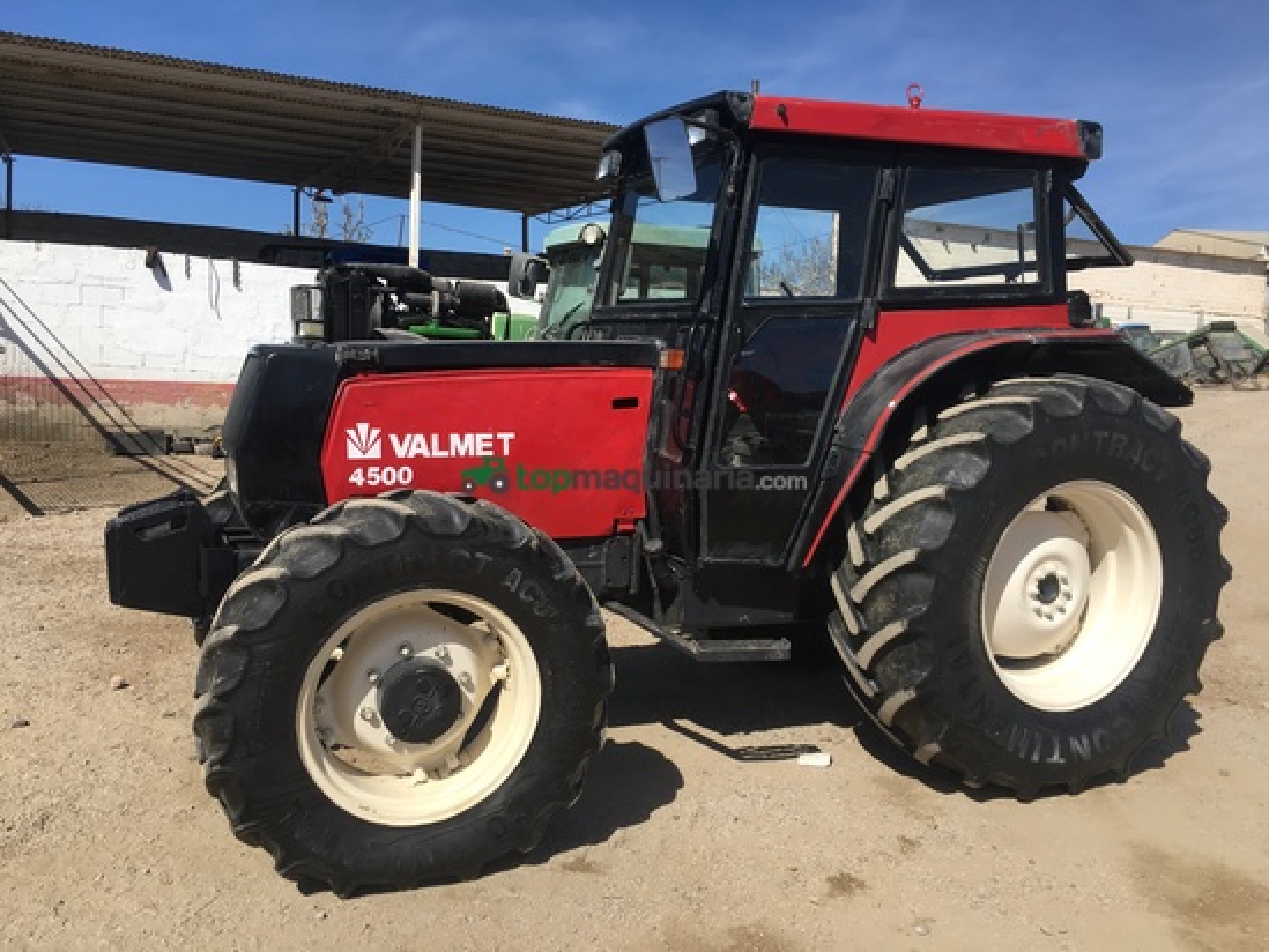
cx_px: 634
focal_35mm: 29
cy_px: 476
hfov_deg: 61.6
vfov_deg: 48.2
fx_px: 1063
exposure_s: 1/2137
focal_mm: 4.15
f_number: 2.2
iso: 25
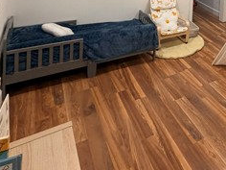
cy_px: -45
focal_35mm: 38
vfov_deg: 30.6
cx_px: 272
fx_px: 248
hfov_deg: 37.1
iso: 200
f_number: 2.2
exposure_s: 1/60
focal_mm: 2.22
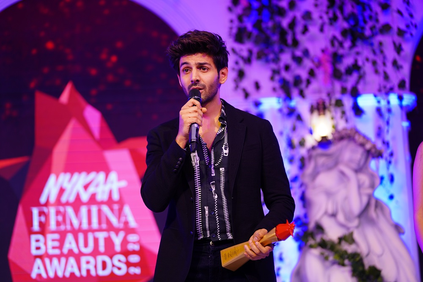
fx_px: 1456
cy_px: 141
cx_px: 212
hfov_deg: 16.5
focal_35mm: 124
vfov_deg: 11.0
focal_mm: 124
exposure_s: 1/125
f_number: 2.8
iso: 320
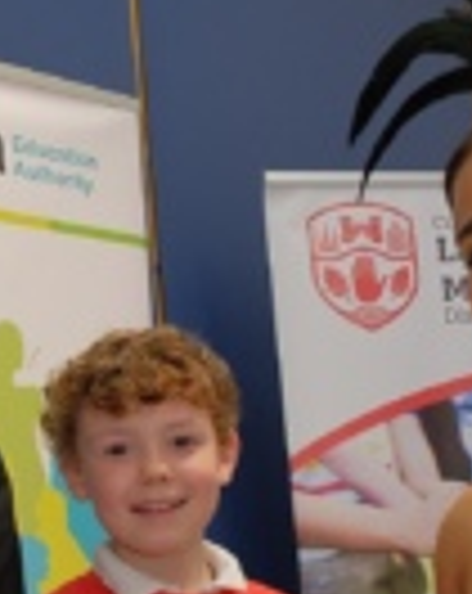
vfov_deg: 24.4
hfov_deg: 19.3
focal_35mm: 77
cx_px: -4
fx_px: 1349
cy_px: 479
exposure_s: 1/125
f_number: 4
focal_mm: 18
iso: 800
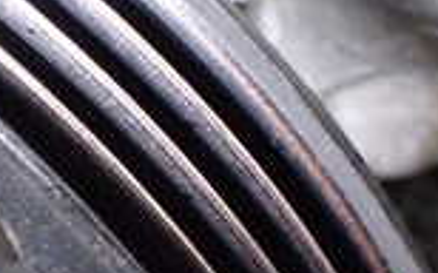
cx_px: 82
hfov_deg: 16.7
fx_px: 1479
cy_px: 134
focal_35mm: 124
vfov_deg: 10.5
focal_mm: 5.4
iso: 640
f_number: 2.3
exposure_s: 1/125
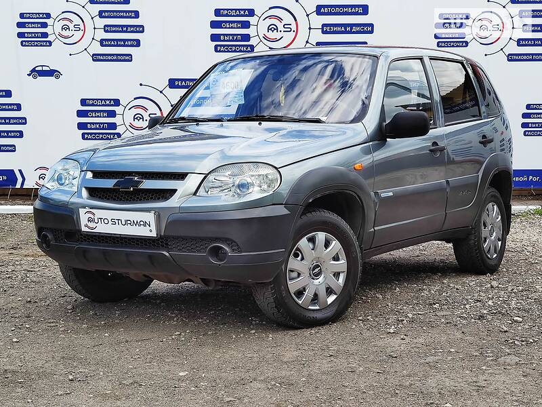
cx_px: 271
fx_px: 642
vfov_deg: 35.1
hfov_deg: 45.8
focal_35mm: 41
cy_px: 204
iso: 100
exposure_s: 1/811
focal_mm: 8.2
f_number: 2
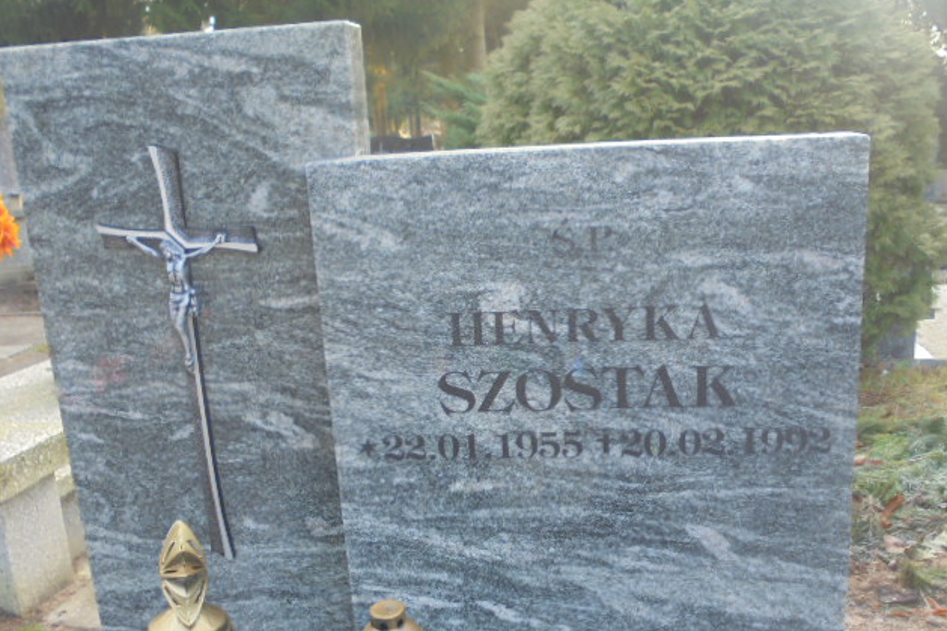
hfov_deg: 53.1
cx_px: 470
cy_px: 354
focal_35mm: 36
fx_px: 947
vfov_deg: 36.8
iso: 100
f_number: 4
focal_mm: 6.1
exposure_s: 1/30
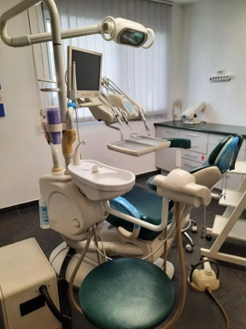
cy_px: 166
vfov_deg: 67.4
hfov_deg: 53.0
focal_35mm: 26
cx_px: 123
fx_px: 247
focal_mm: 4.6
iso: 32
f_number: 2
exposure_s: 1/50
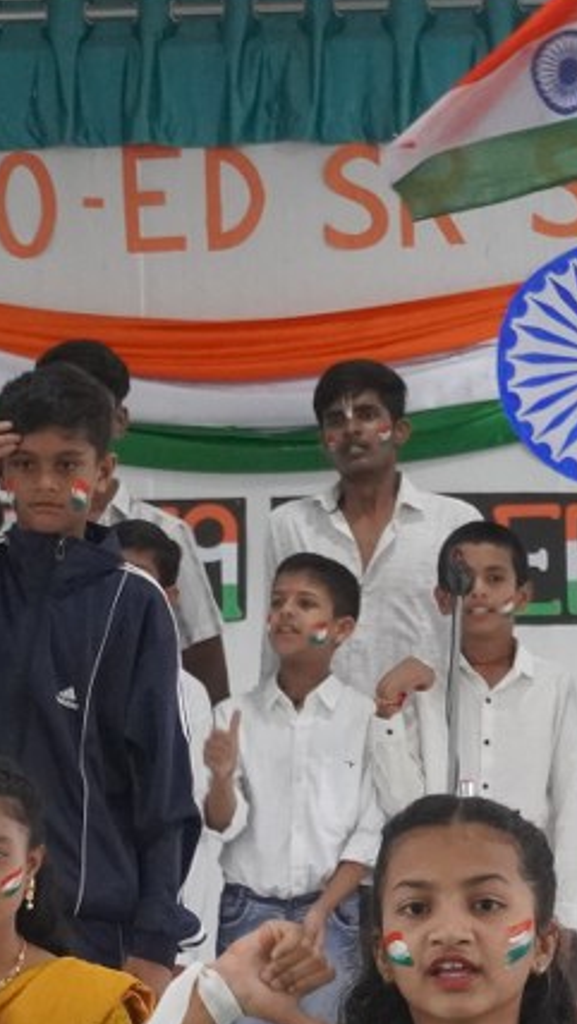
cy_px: 946
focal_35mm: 235
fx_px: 6387
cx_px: 450
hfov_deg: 5.2
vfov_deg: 9.1
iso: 2500
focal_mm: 50
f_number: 5.6
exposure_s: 1/160
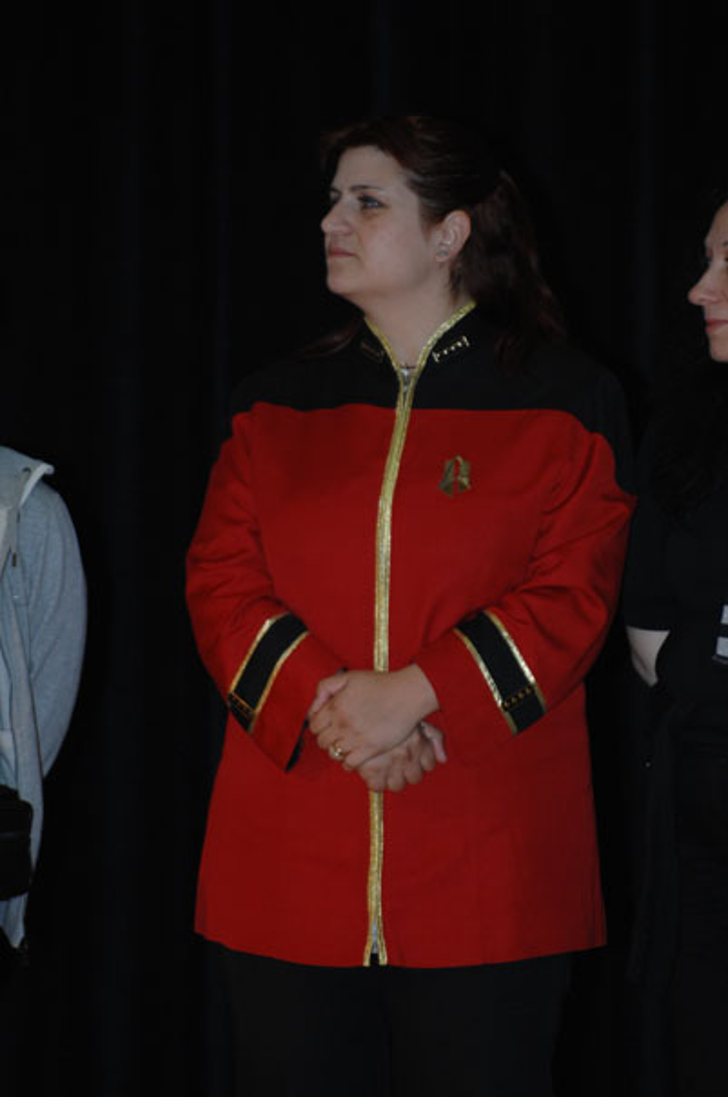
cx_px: 364
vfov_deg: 6.9
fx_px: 9125
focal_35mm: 300
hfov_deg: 4.6
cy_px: 548
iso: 400
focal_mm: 200
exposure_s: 1/125
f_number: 2.8
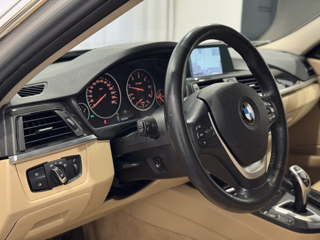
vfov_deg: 30.3
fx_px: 444
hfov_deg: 39.7
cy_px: 120
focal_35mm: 48
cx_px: 160
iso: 125
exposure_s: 1/50
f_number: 1.78
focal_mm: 6.76
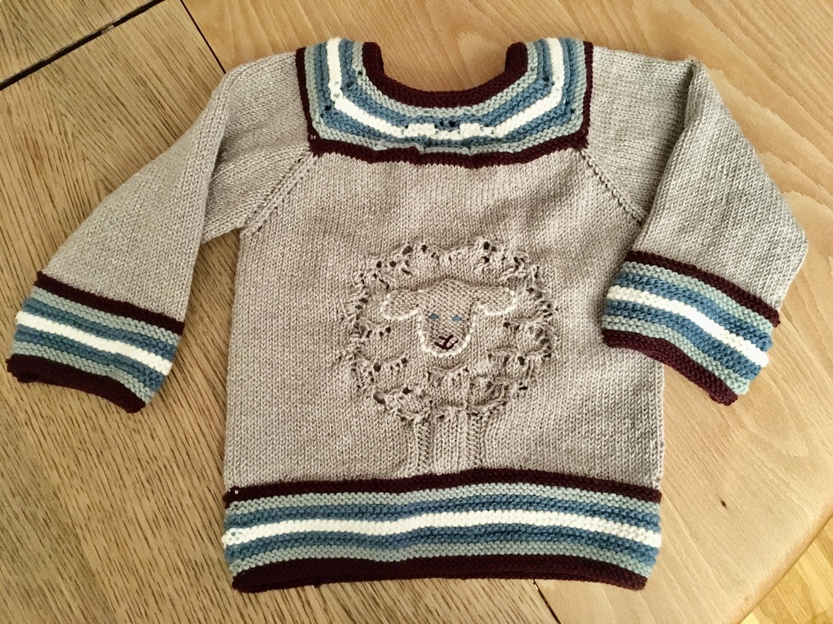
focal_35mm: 29
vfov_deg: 48.2
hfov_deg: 61.7
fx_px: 698
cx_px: 416
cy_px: 312
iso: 320
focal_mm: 4.15
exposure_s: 1/17
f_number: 2.2
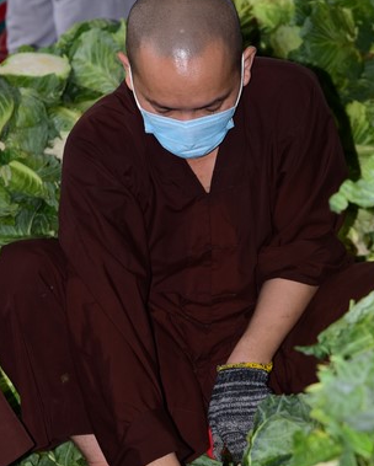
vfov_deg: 10.0
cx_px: 183
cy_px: 211
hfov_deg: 8.0
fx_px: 2666
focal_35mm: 193
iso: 400
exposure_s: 1/160
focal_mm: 120
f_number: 5.6
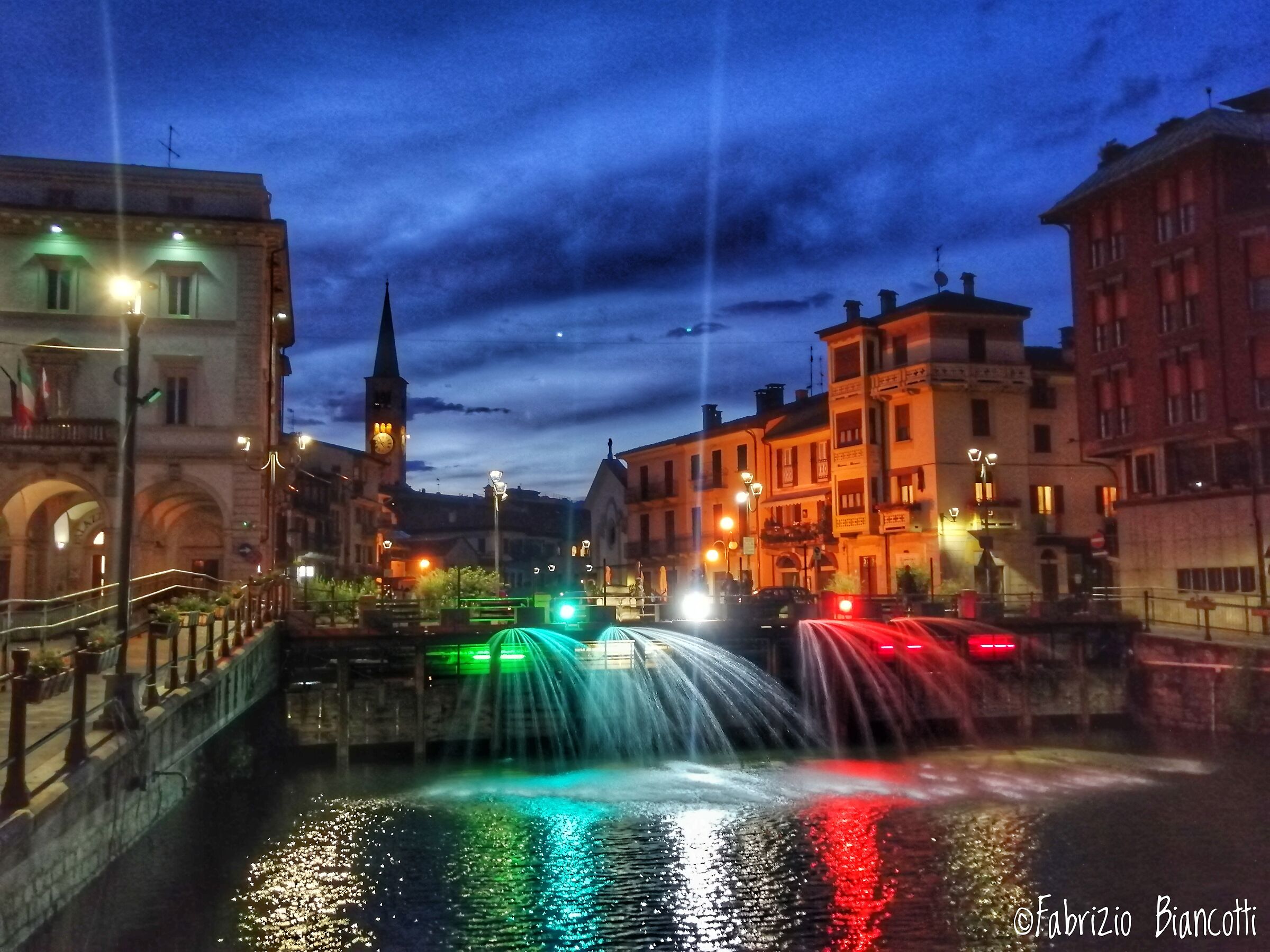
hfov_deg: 55.4
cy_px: 476
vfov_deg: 42.9
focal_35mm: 33
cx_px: 635
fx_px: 1211
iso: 640
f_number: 1.8
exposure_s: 1/20
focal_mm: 3.88
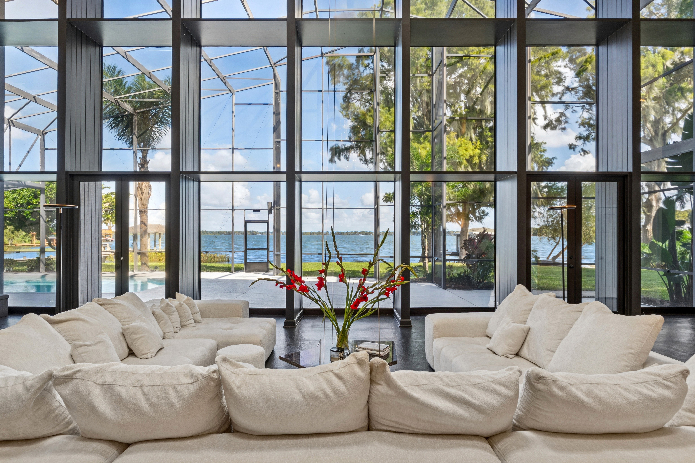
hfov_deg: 75.5
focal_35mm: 23
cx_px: 348
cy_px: 232
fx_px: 449
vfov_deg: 54.6
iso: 100
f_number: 9
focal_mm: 15.5
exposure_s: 1/13
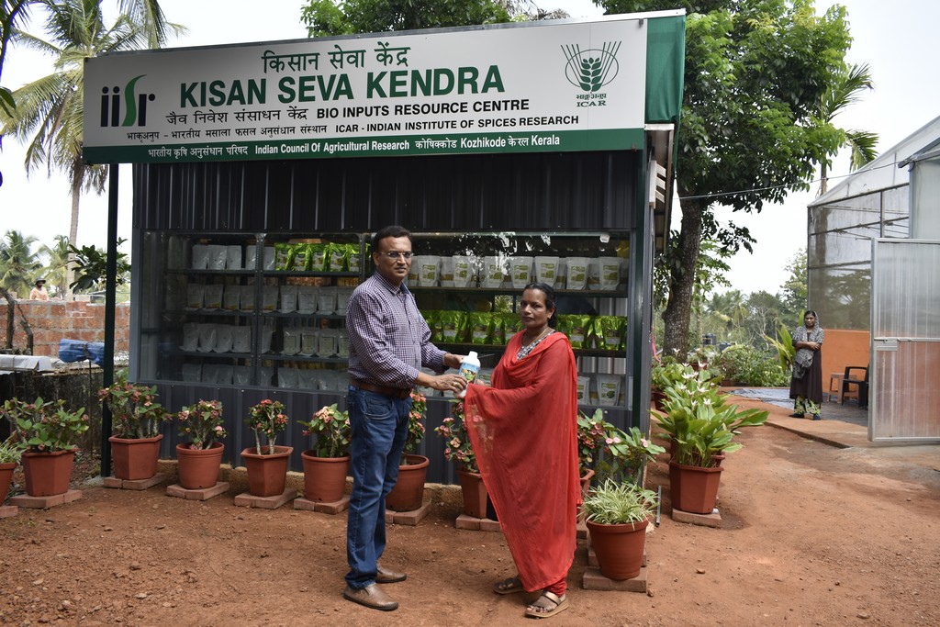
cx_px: 470
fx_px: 705
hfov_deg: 67.4
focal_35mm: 27
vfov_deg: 47.9
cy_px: 314
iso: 100
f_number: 5.6
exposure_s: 1/125
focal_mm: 18
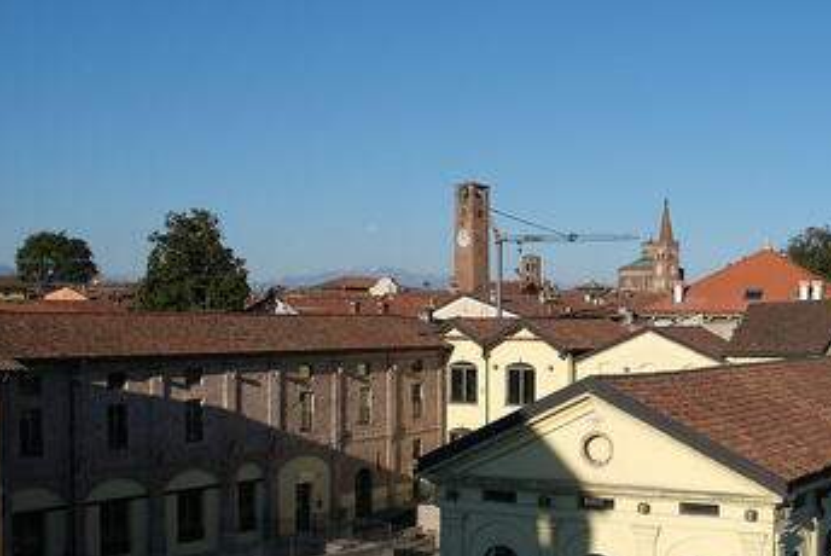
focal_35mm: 54
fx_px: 1248
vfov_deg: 25.0
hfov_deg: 35.7
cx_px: 662
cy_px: 363
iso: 160
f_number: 9
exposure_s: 1/400
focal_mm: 20.5
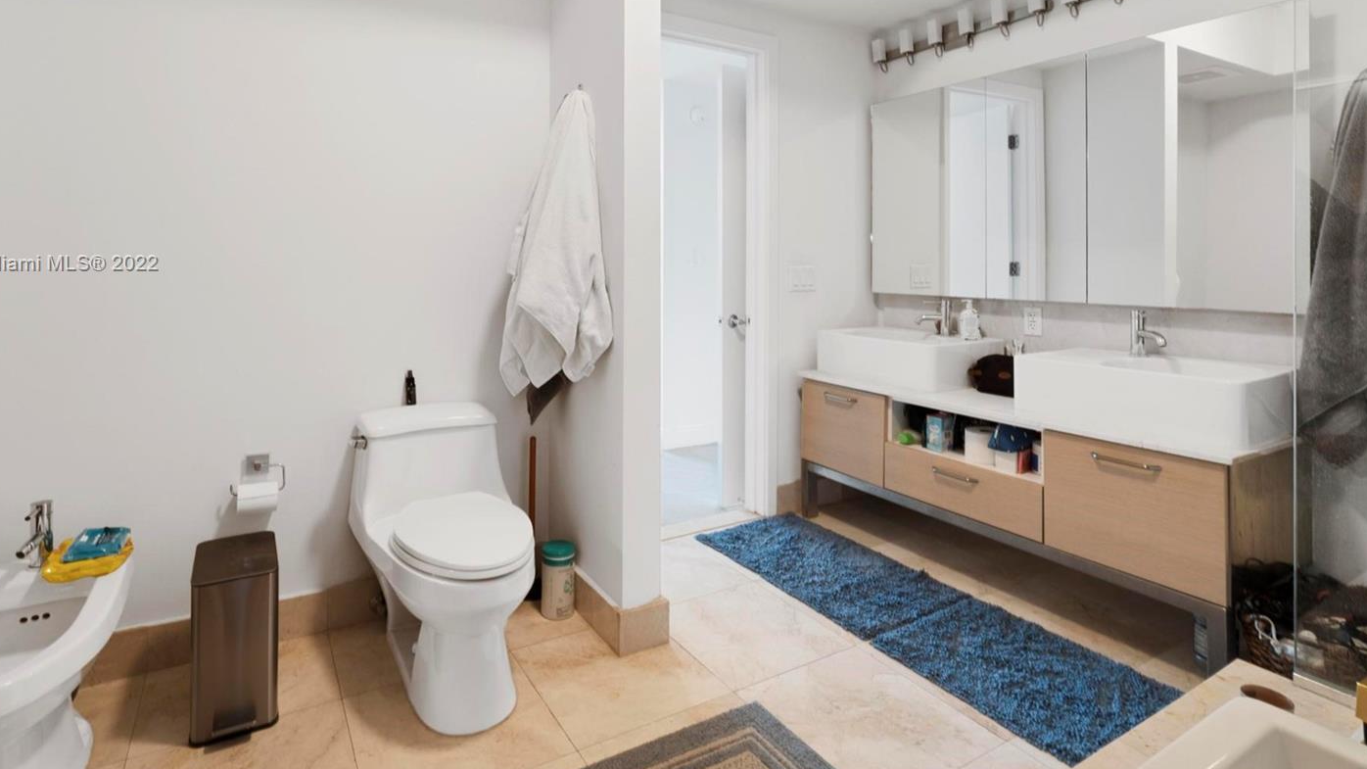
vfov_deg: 59.8
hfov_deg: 92.5
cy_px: 264
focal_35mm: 18
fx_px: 652
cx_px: 628
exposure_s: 2.5
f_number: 7.1
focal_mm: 10
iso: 160
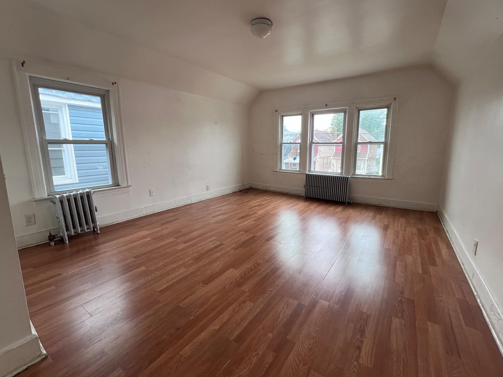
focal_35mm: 14
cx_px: 262
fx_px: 203
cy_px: 181
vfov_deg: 85.6
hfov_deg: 102.0
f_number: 1.8
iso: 32
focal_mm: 1.57
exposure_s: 1/105
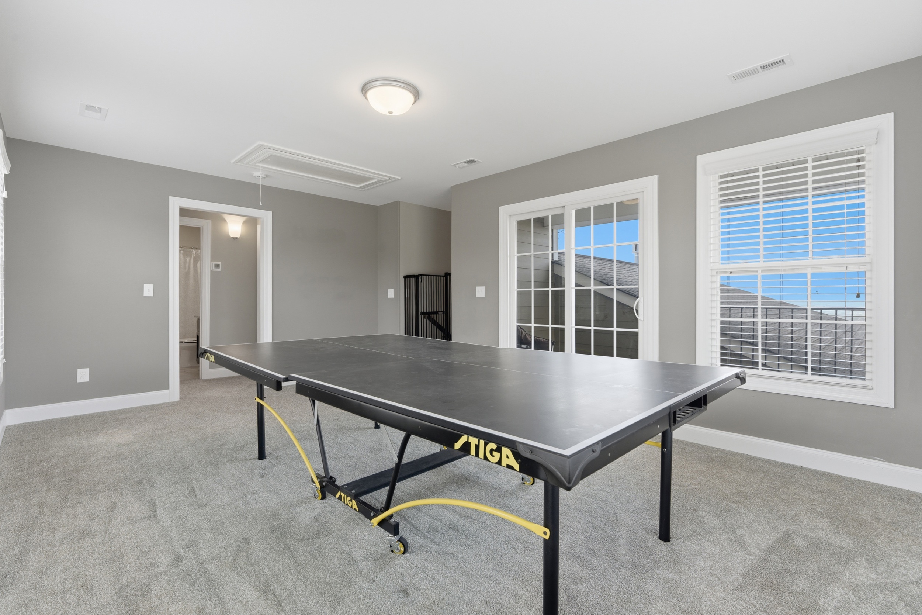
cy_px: 308
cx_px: 461
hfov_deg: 96.7
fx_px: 410
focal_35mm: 16
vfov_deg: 73.8
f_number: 9
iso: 250
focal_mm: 16
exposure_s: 1/200
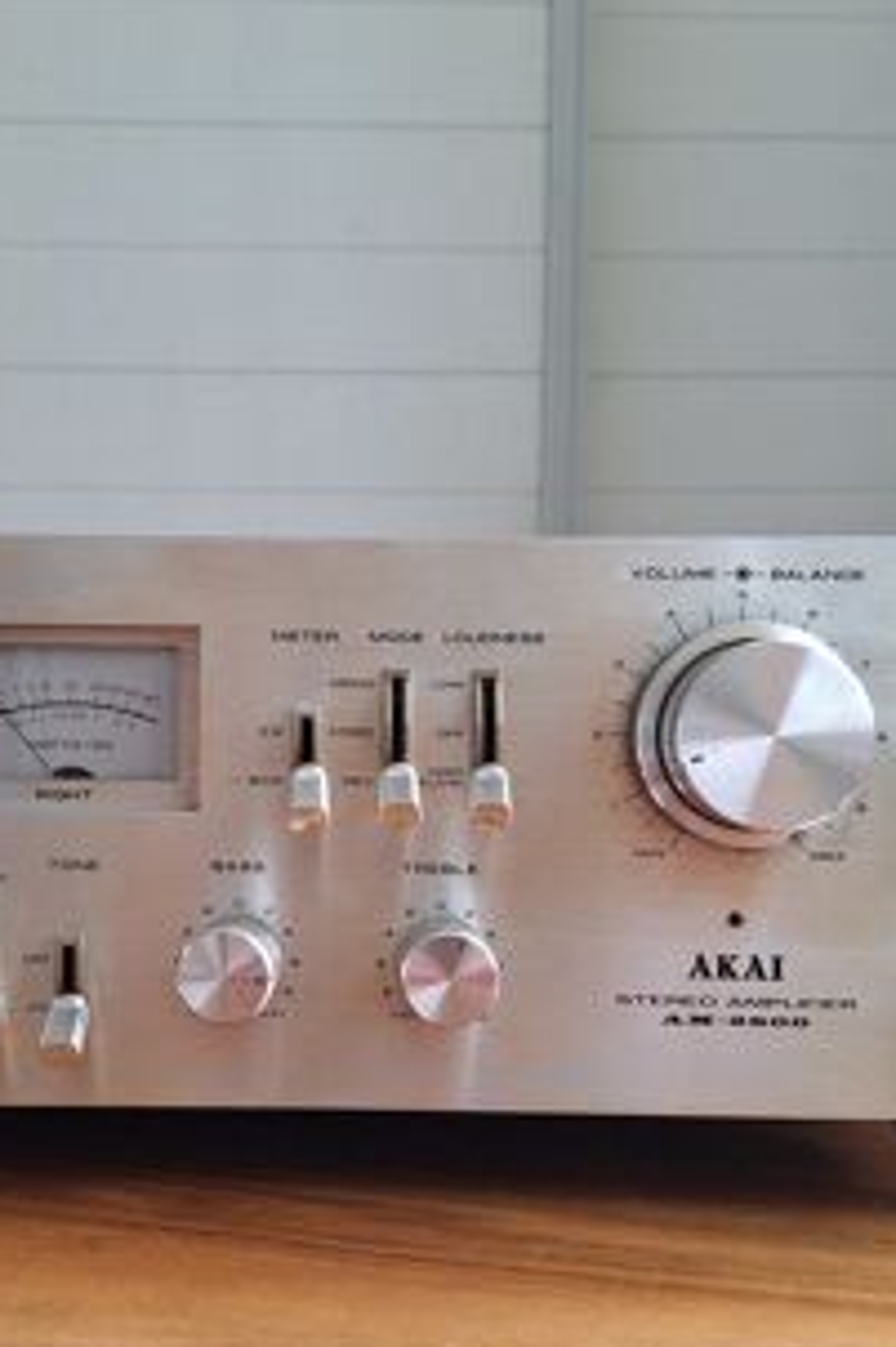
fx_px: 1420
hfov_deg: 34.7
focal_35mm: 38
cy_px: 785
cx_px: 303
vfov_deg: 50.5
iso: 100
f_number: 1.8
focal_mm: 5.54
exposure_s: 1/50
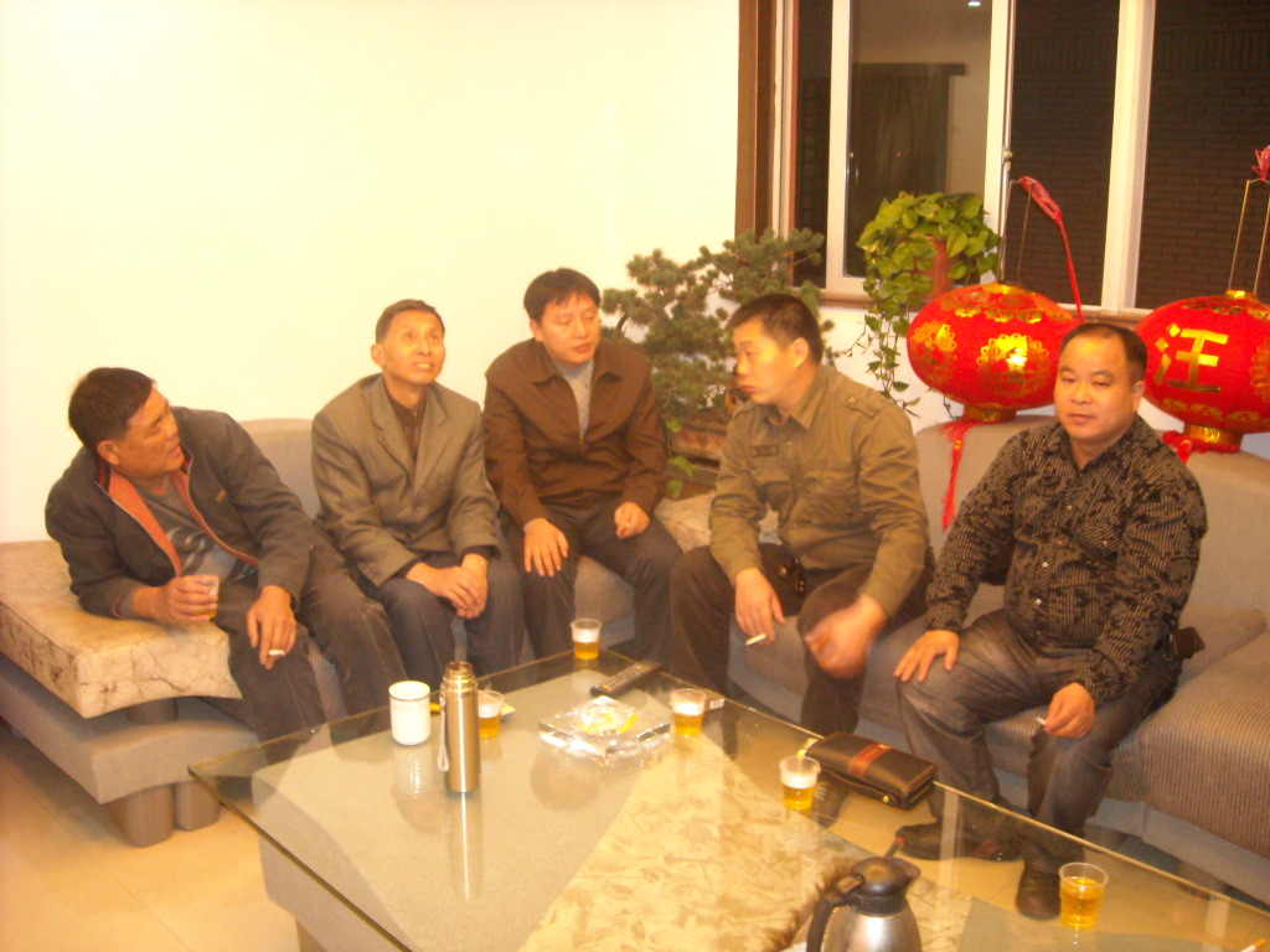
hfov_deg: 52.6
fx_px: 1284
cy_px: 476
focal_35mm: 35
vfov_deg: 40.7
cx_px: 635
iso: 400
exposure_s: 1/8
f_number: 2.8
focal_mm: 5.7
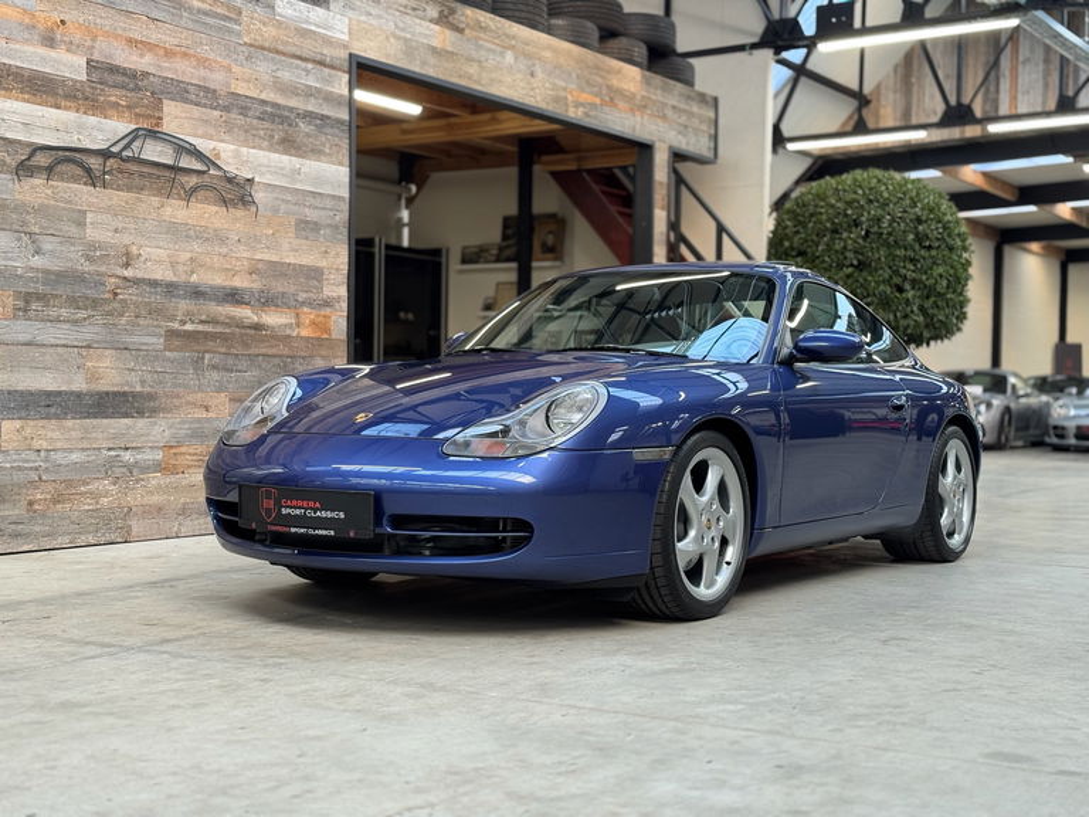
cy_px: 408
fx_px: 1510
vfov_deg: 30.3
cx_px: 544
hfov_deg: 39.7
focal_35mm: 48
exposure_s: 1/100
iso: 125
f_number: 1.78
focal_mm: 6.76
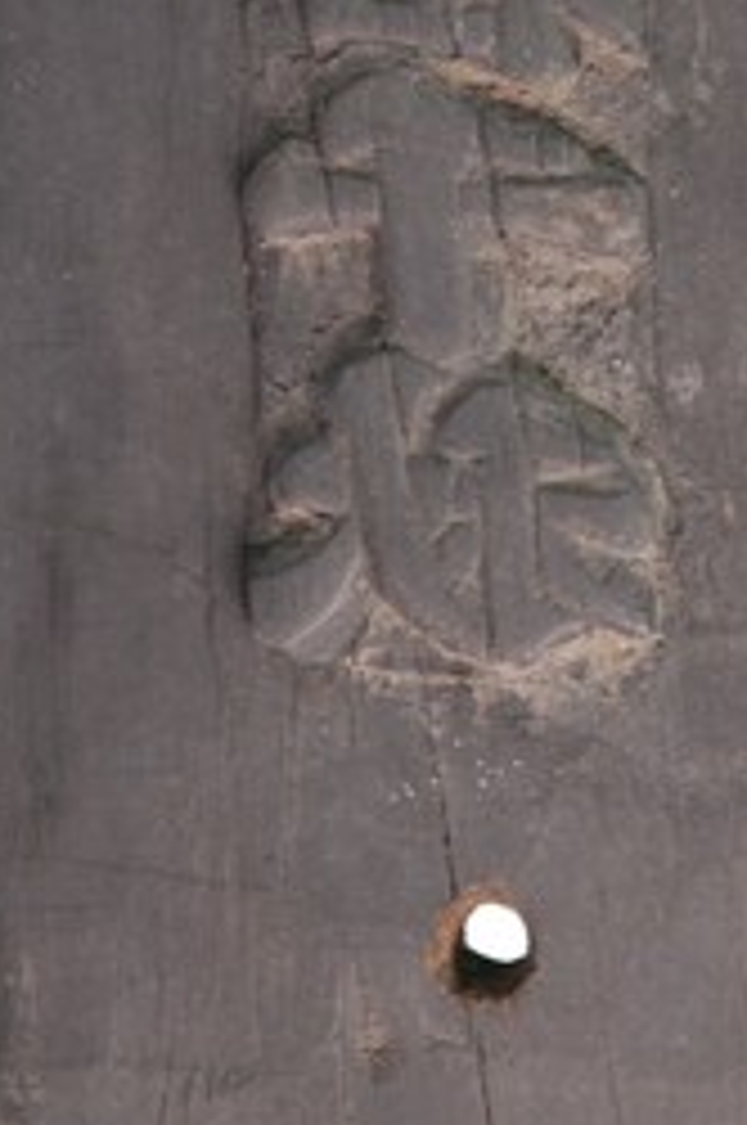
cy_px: 171
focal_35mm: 269
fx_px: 8395
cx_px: 497
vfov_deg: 7.6
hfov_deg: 5.1
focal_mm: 70
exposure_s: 1/8
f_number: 8
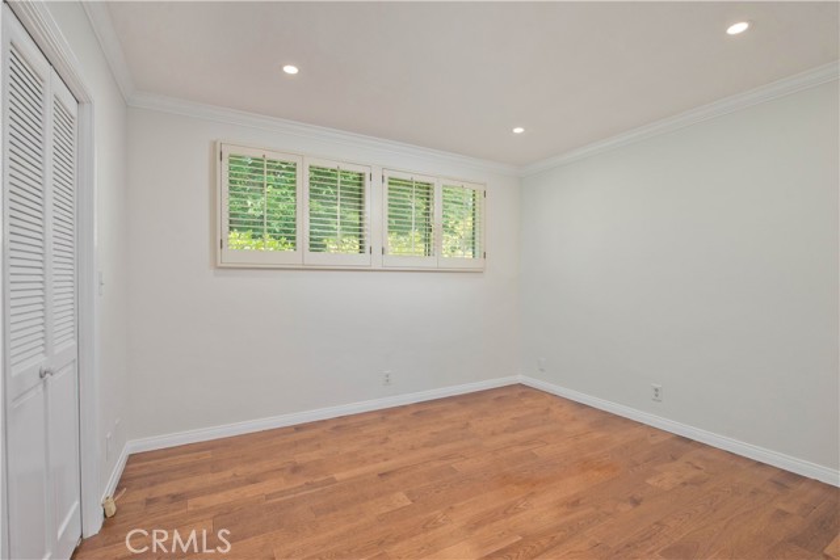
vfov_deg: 73.8
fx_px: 373
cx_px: 420
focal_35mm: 16
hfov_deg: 96.7
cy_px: 280
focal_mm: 16
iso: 1250
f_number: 6.3
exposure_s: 1/500
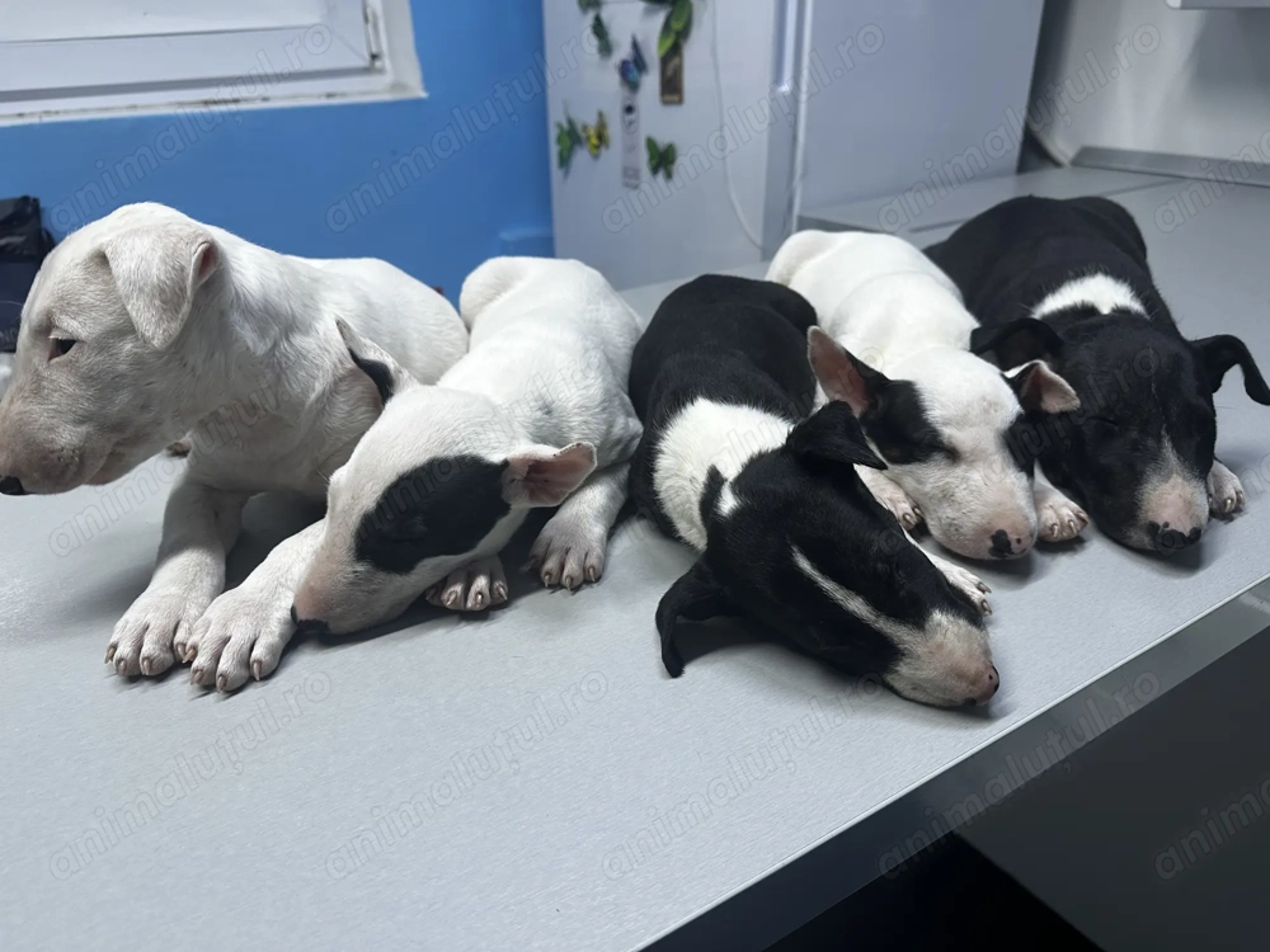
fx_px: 881
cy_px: 476
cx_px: 635
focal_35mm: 24
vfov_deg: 56.8
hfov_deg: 71.6
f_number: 1.78
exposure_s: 1/50
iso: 125
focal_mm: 6.86
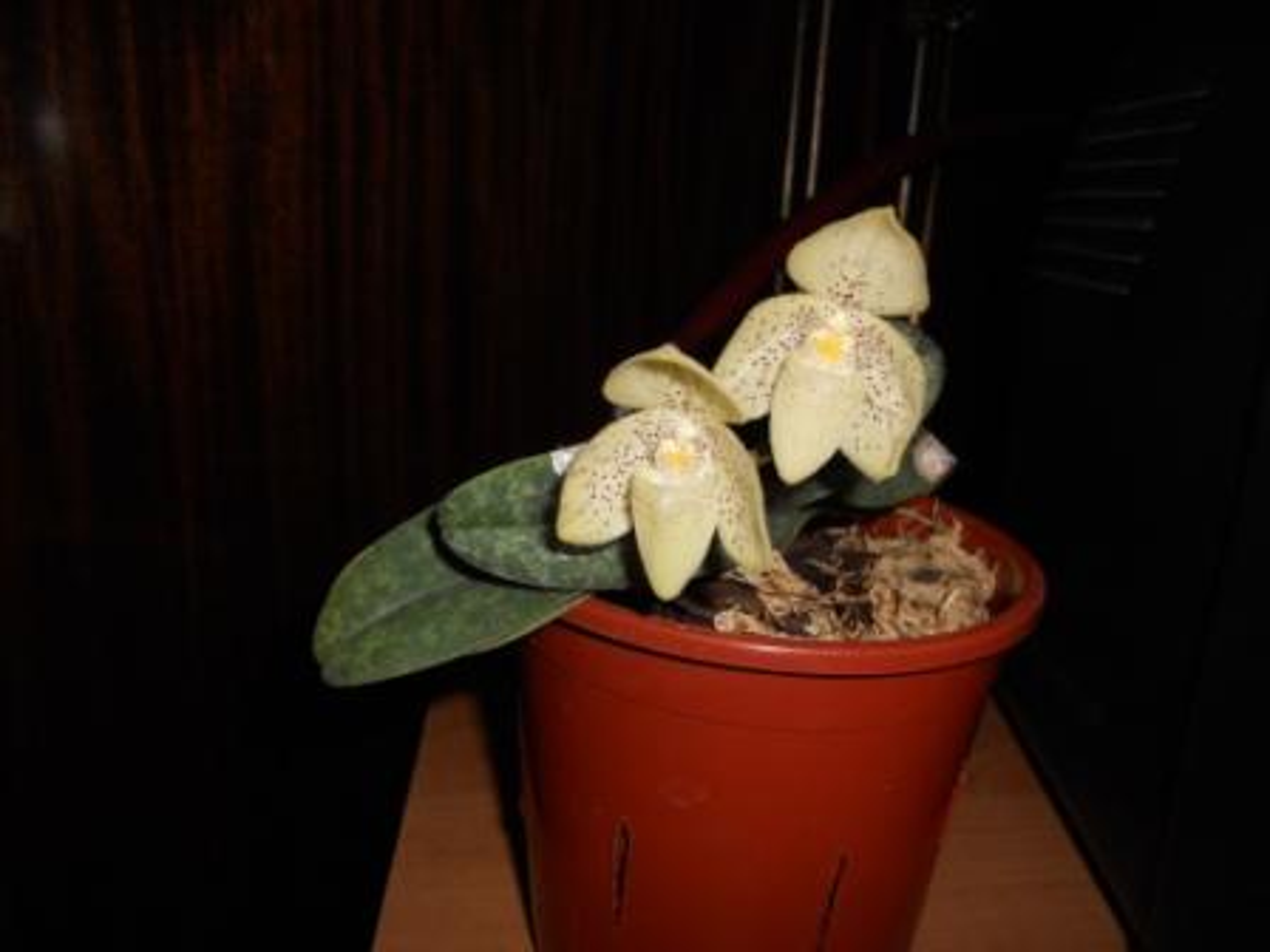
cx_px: 635
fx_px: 991
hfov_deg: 65.3
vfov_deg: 51.4
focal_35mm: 27
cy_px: 476
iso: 80
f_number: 8
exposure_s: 1/25
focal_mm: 4.9
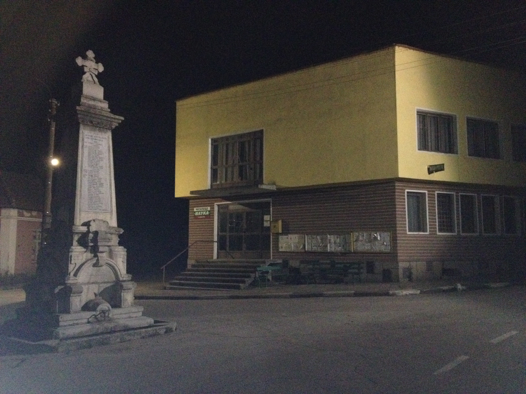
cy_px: 197
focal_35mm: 35
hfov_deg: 52.6
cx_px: 263
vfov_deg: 40.7
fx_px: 532
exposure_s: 1/17
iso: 800
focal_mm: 4.28
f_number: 2.4
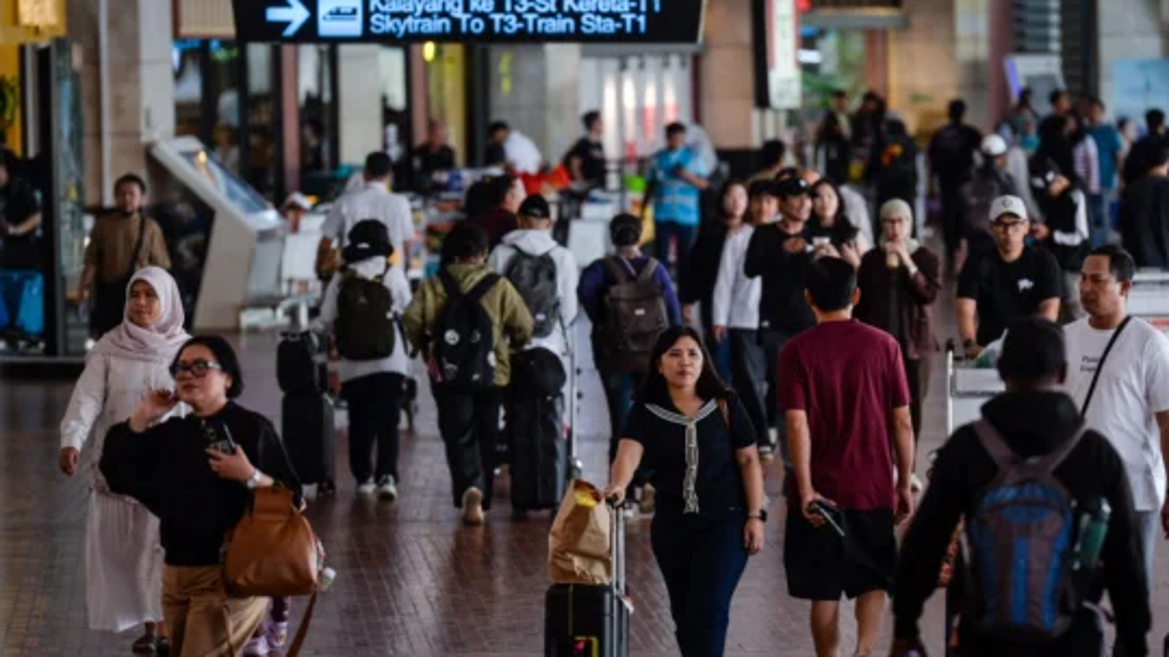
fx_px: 7407
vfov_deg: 5.1
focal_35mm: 239
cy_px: 319
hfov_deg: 9.0
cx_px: 645
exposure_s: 1/400
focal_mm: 200
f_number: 3.5
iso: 800
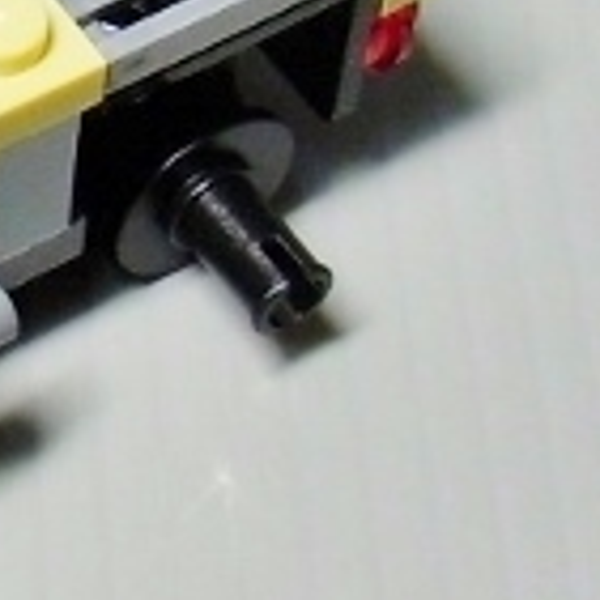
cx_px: -402
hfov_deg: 12.6
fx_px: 2530
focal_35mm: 129
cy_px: 77
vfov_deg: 13.4
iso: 100
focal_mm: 5.4
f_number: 3.5
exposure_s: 1/15
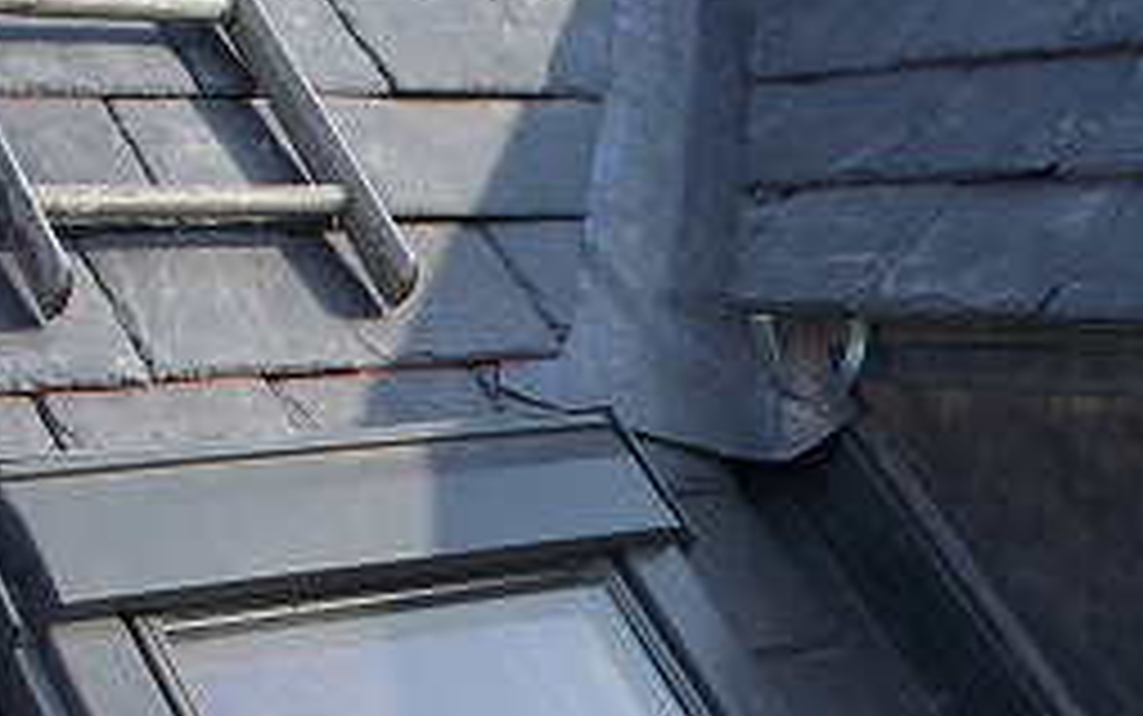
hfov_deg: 30.0
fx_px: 2119
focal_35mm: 68
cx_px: 765
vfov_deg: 18.9
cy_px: 621
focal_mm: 7.54
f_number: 5
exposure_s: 1/250
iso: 80
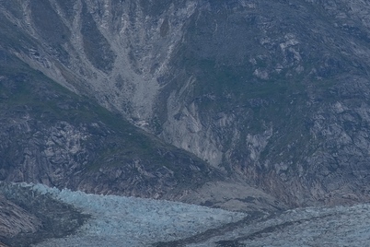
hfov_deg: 6.1
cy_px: 38
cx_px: 412
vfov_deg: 4.1
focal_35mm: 334
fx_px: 3433
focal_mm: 105
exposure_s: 1/250
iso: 100
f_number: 8
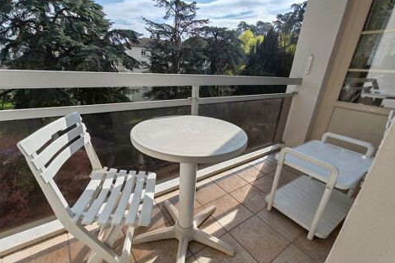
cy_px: 142
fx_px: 186
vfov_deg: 70.3
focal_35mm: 17
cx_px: 197
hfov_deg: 93.3
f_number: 2.2
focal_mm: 1.96
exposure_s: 1/1800
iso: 50
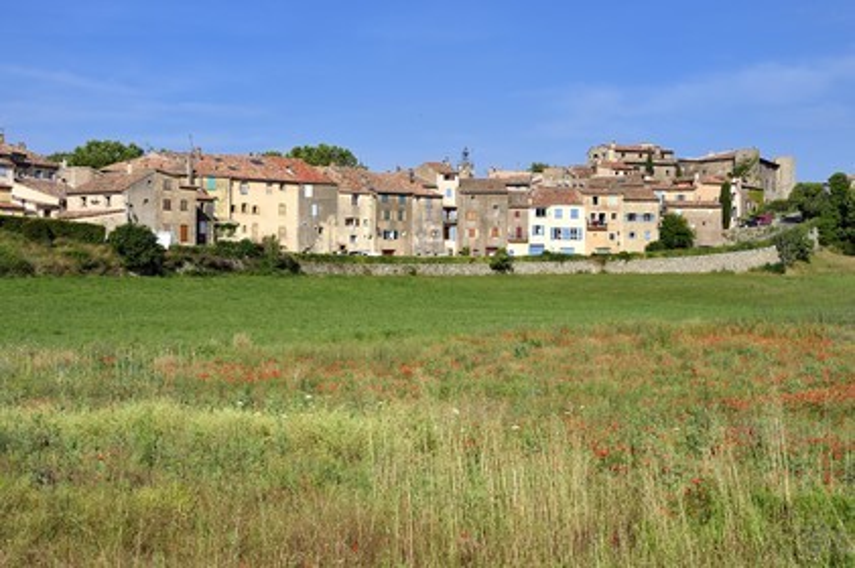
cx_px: 428
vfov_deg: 24.2
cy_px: 284
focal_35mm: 56
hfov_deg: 35.7
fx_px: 1329
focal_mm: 56
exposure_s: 1/500
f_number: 10
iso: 200
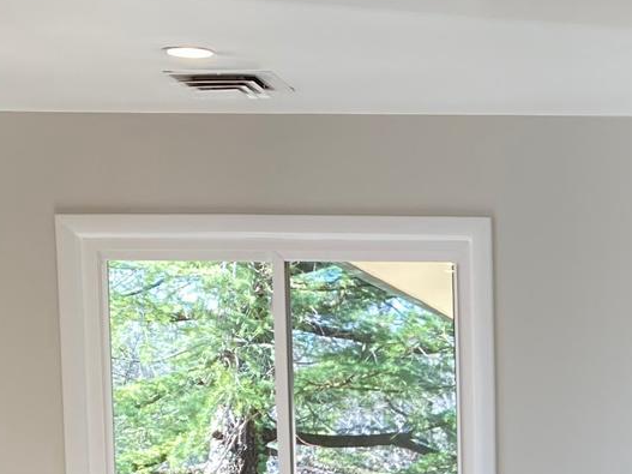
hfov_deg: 18.6
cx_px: 716
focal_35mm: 101
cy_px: 654
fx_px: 1844
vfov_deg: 13.9
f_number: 1.8
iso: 100
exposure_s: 1/120
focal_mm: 4.25
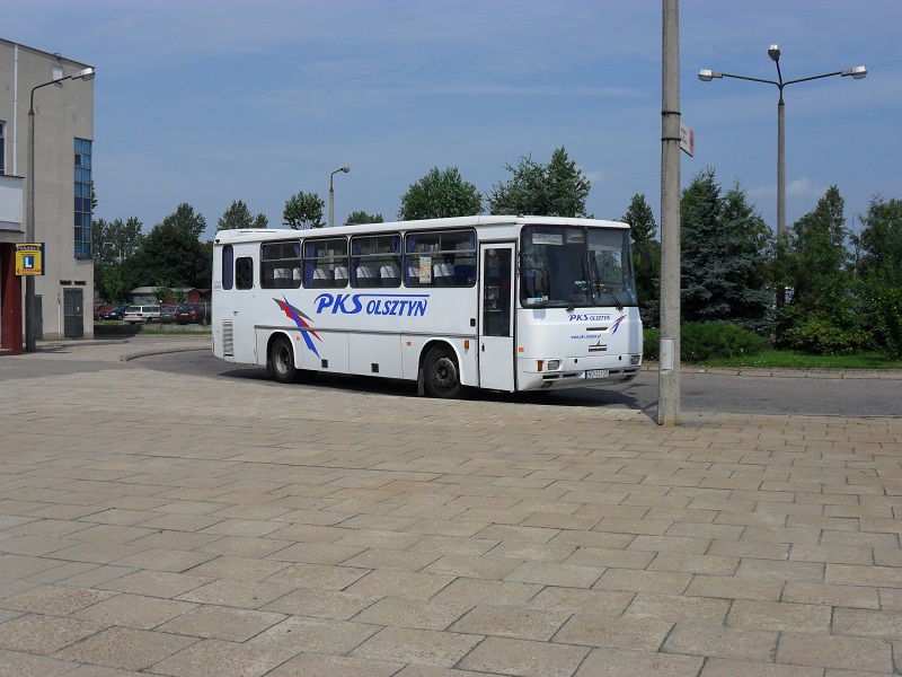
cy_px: 338
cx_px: 451
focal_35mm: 44
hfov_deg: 42.9
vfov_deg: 32.9
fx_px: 1147
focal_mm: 7.8
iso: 100
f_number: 11.3
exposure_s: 1/250
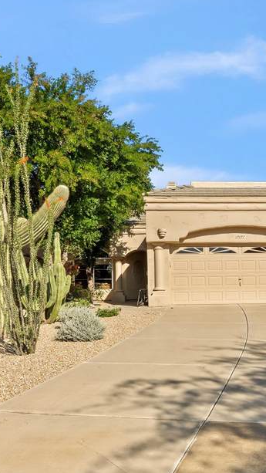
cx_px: 223
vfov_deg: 56.4
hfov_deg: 32.5
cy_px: 274
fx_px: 439
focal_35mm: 35
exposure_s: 1/800
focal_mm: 16
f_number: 8
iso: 800
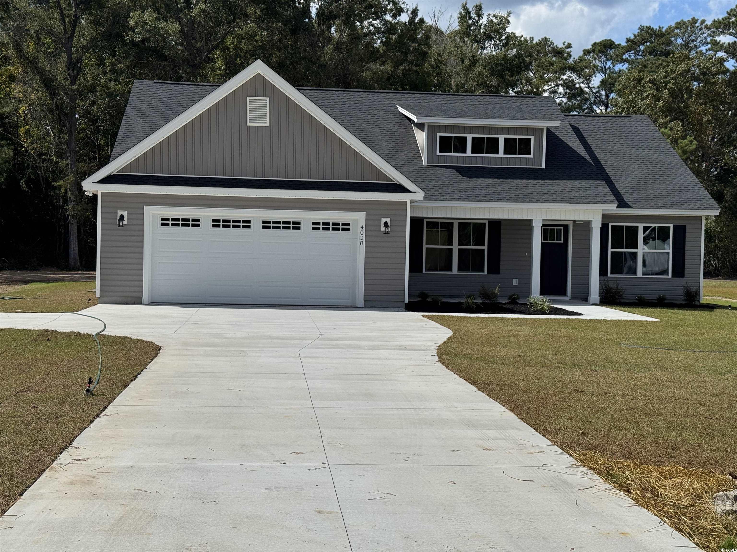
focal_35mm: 48
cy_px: 276
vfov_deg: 30.3
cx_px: 368
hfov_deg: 39.7
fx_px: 1022
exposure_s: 1/7937
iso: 64
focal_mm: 6.76
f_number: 1.78
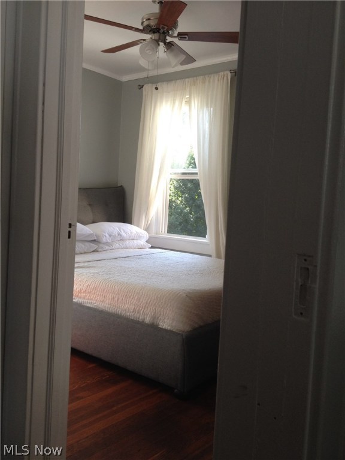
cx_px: 172
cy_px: 230
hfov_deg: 40.7
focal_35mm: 35
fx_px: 465
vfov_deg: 52.6
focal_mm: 4.28
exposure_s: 1/60
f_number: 2.4
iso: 64
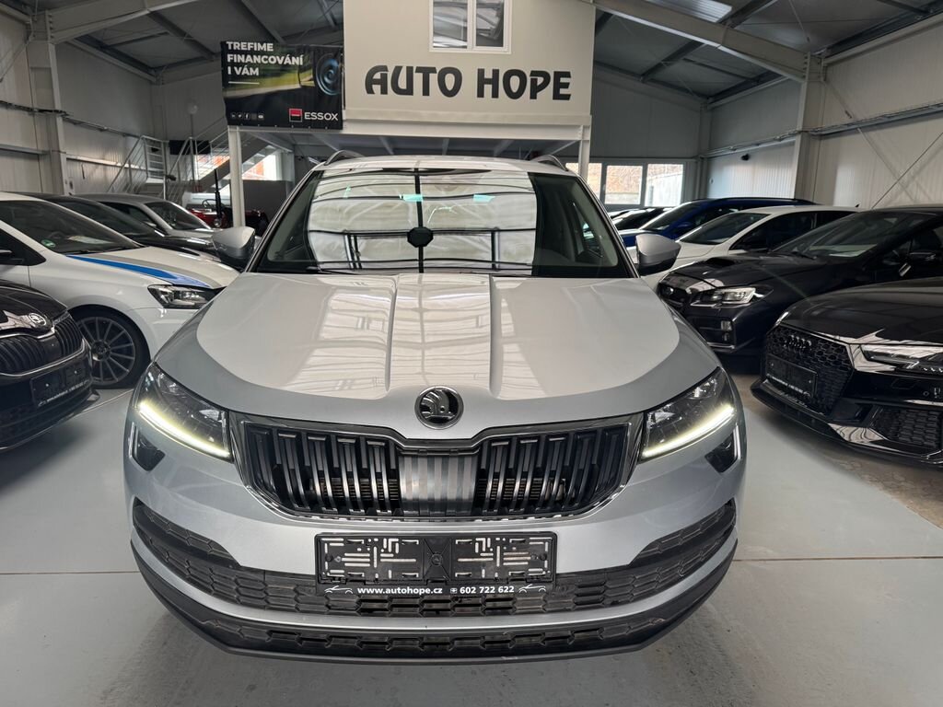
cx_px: 472
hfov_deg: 71.6
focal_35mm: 24
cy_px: 354
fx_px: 654
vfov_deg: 56.8
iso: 200
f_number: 1.78
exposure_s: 1/121
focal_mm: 6.76
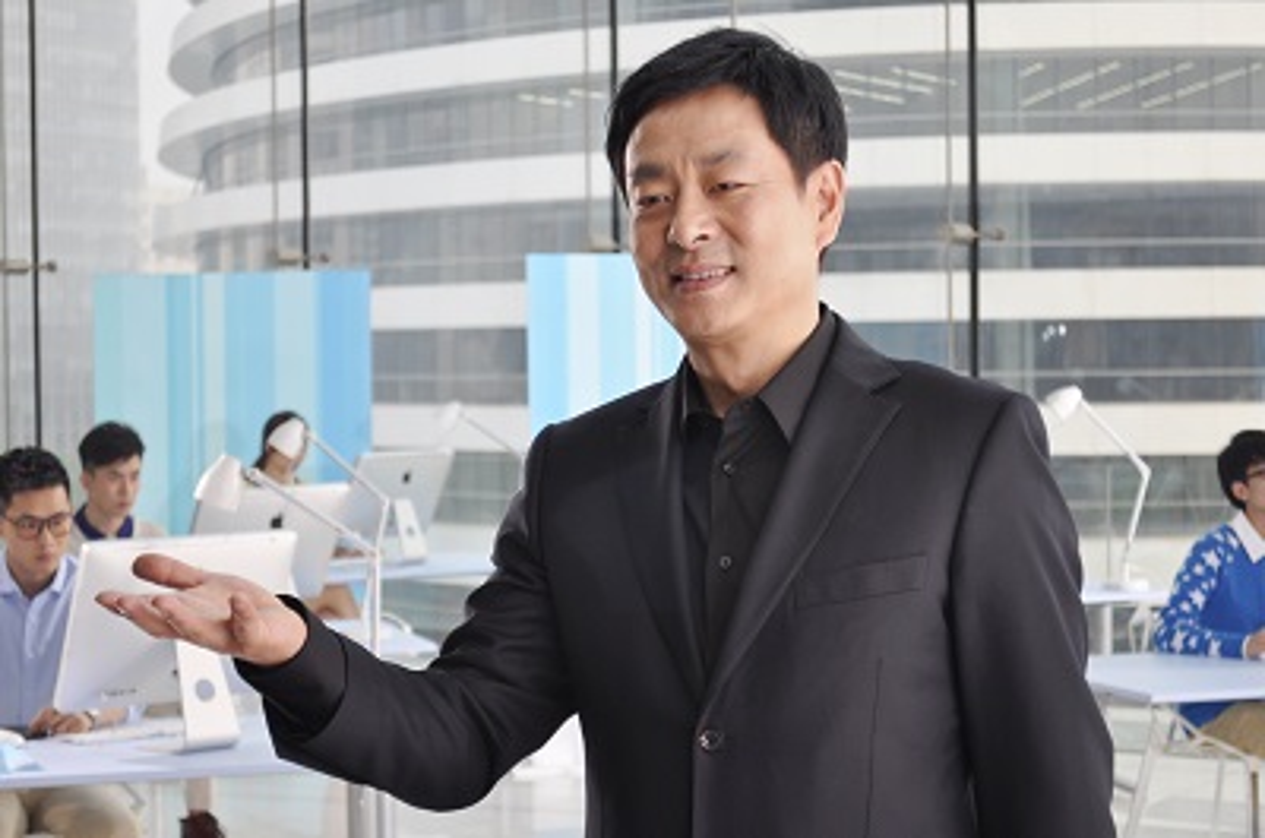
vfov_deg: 16.5
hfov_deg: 24.7
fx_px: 2893
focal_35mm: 82
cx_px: 632
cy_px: 419
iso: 320
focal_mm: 55
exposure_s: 1/125
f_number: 5.6
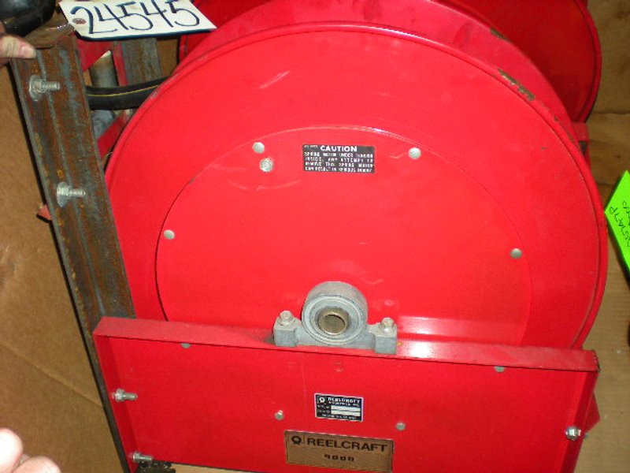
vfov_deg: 37.7
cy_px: 236
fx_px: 692
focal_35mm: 38
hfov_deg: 49.0
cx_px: 315
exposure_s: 1/60
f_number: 3.1
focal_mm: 6.3
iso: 127
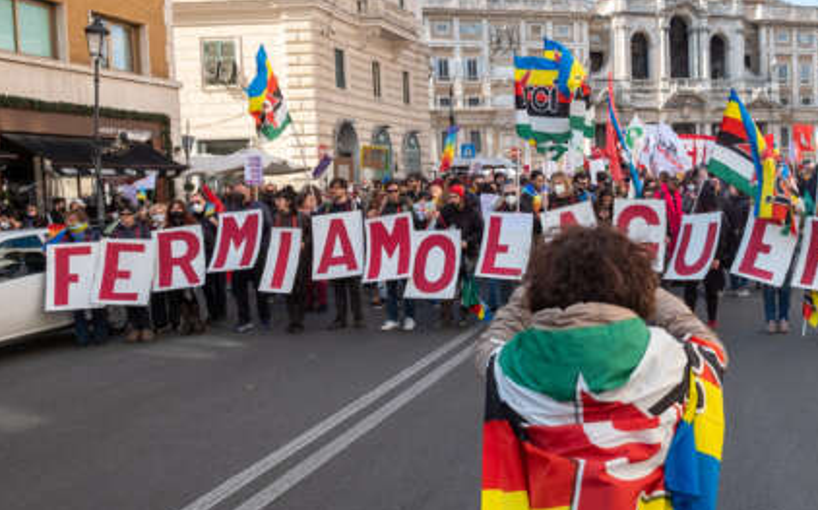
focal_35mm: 34
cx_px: 644
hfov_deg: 53.3
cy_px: 256
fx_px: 757
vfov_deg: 37.2
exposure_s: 1/480
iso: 500
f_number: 5.6
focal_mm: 14
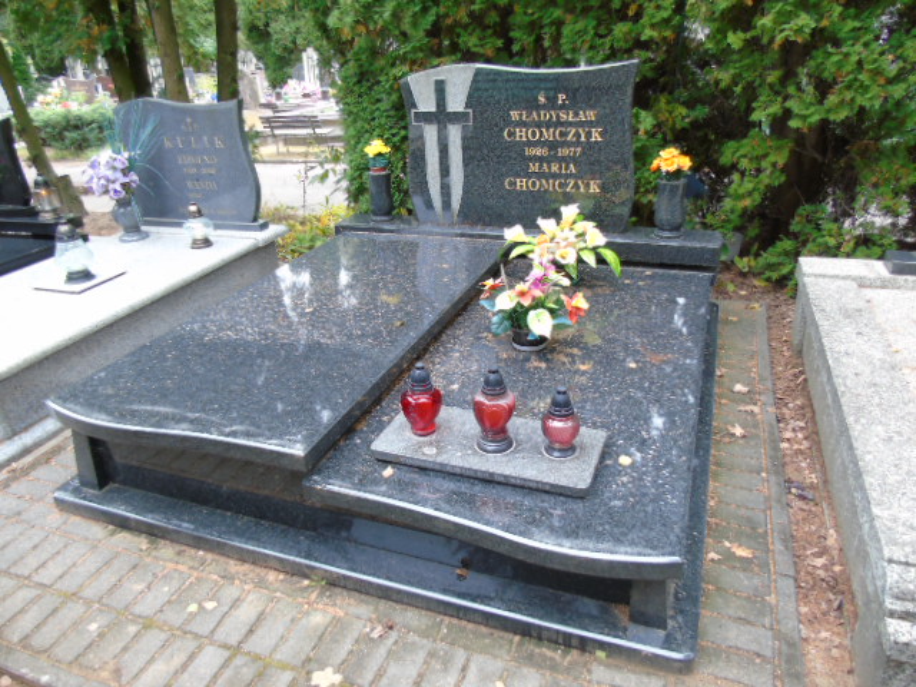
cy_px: 344
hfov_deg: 69.4
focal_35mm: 25
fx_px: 662
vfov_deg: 54.9
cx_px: 458
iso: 200
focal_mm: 4.4
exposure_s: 1/30
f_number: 3.4
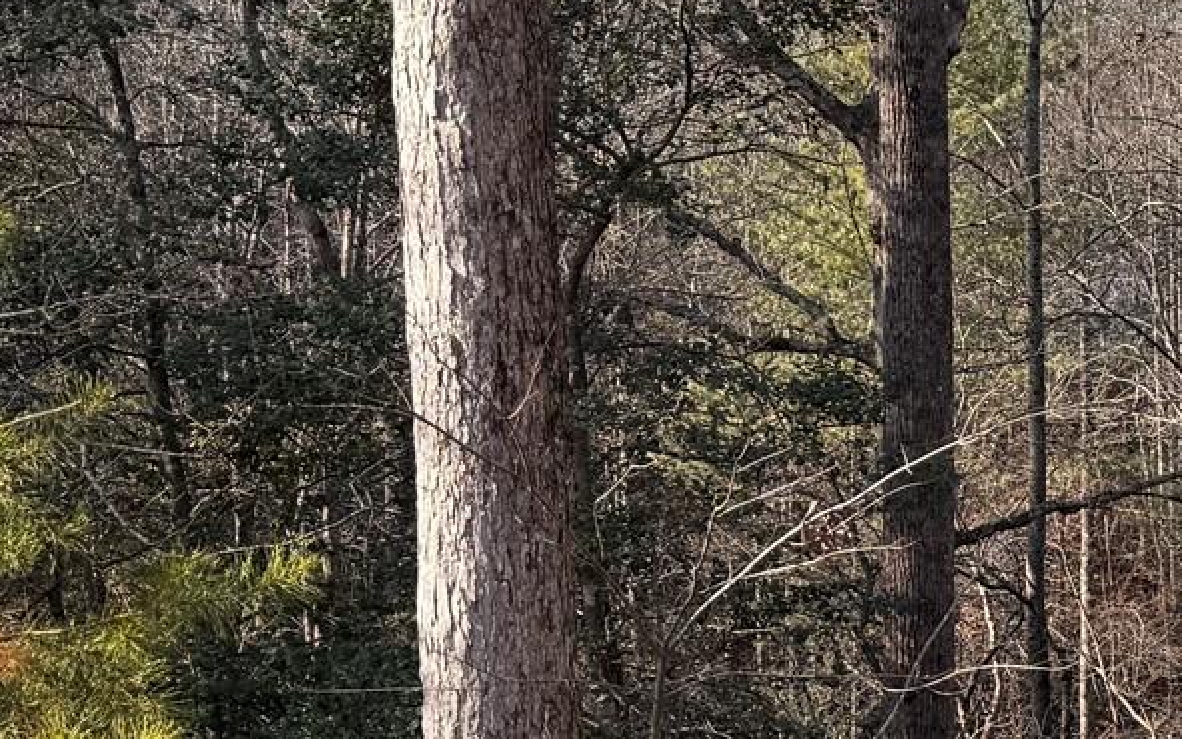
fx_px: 2835
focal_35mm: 88
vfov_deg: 14.6
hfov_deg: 20.6
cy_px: 743
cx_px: 1693
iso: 80
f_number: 1.78
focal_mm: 6.76
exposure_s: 1/1339
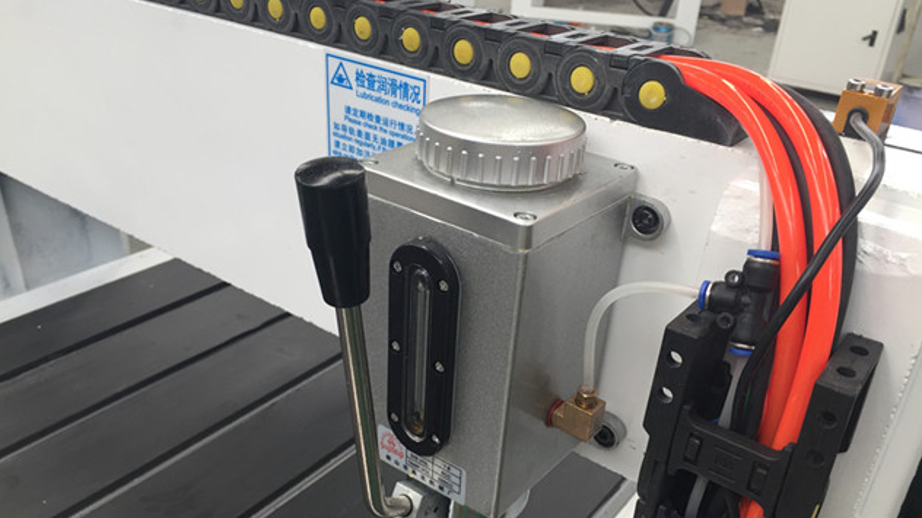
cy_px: 312
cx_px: 457
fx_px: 782
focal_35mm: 32
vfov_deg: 36.5
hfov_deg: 61.0
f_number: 2.2
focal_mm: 4.15
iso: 32
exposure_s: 1/120
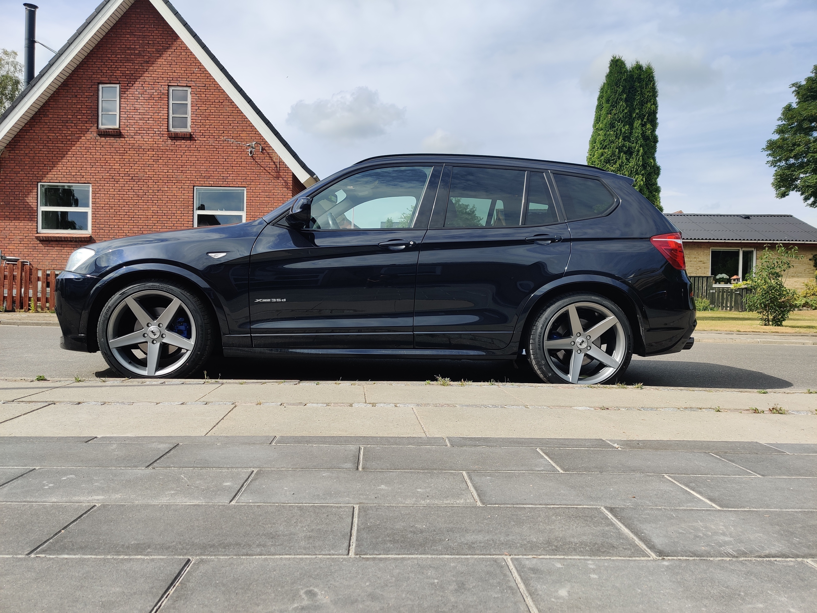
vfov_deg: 51.4
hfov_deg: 65.3
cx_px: 408
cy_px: 306
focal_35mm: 27
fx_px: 637
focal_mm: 4.75
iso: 125
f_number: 1.65
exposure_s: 1/2039
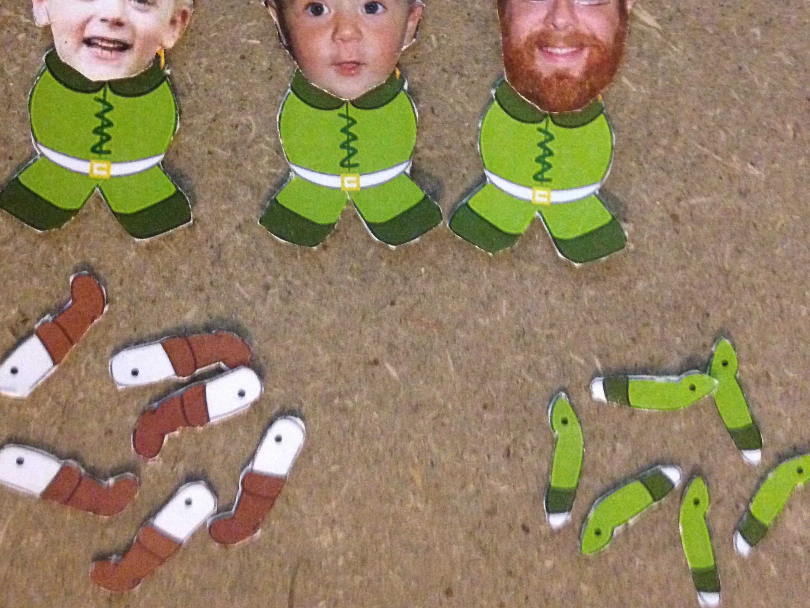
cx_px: 389
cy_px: 230
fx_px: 1170
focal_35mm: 50
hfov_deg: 38.2
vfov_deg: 29.0
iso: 800
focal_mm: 4.12
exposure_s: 1/15
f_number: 2.4
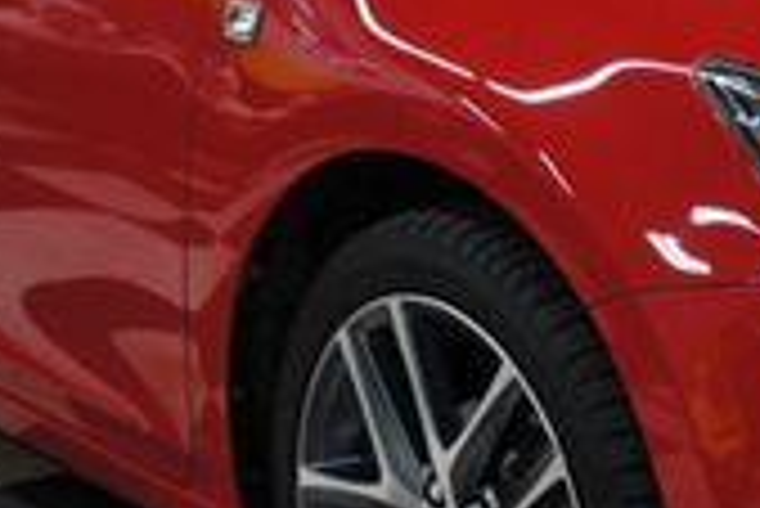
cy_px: 117
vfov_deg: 12.7
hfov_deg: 18.4
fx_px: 2280
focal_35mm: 108
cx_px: 756
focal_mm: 19
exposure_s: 1/30
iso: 250
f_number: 3.5
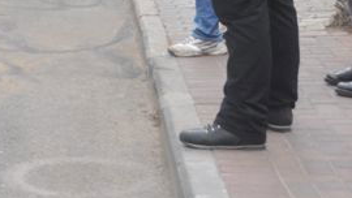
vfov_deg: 8.0
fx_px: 1335
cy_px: -229
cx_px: -159
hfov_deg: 14.2
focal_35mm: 143
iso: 400
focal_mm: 24
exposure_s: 1/200
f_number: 7.1
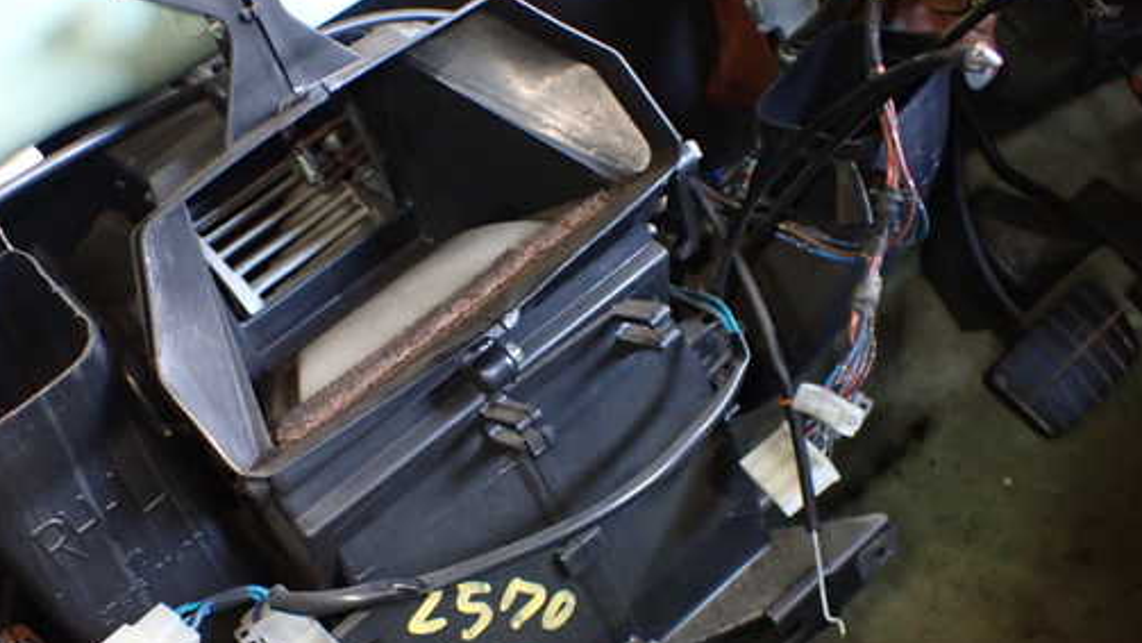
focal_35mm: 39
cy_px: 423
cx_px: 479
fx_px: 1181
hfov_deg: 51.4
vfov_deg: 30.2
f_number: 2.3
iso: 800
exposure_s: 1/40
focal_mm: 5.4
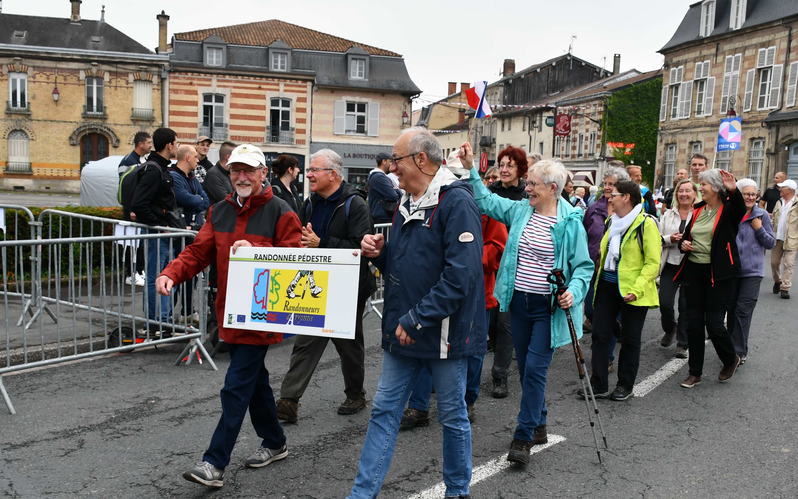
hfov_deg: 46.2
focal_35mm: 43
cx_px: 421
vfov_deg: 29.8
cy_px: 294
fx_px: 935
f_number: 5.6
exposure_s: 1/250
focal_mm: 20
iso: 320
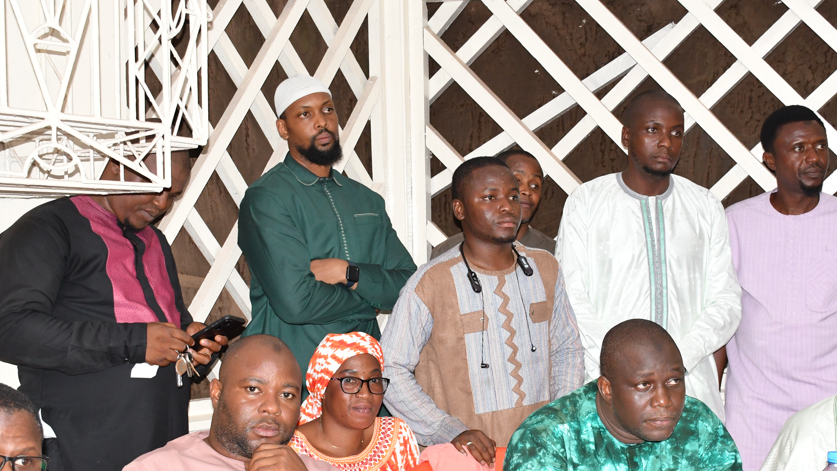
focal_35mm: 66
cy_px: 268
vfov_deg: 18.3
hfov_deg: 31.8
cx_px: 477
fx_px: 1465
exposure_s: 1/60
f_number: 5.6
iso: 1250
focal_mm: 30
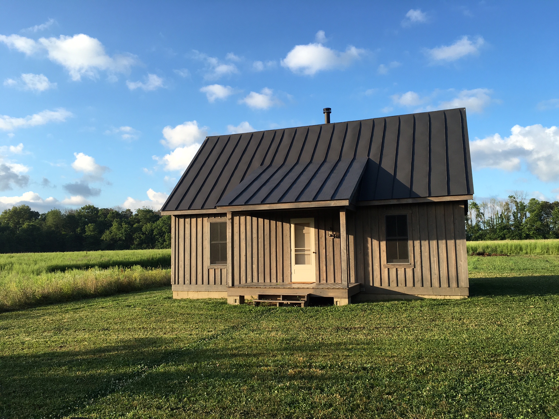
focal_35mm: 29
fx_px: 468
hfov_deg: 61.7
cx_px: 280
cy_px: 210
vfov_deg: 48.2
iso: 25
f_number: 2.2
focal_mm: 4.15
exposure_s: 1/545
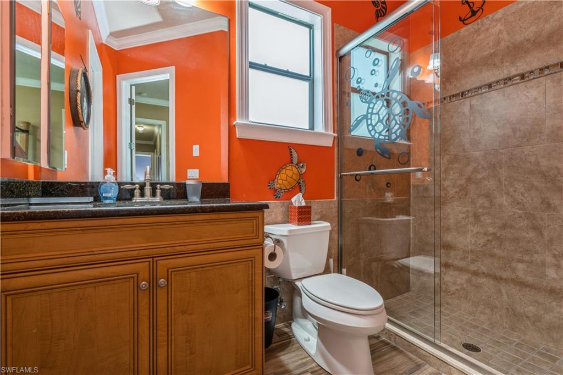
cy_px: 188
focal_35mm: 16
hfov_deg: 96.8
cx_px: 282
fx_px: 250
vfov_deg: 73.7
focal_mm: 16
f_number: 8
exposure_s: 1/3
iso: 200
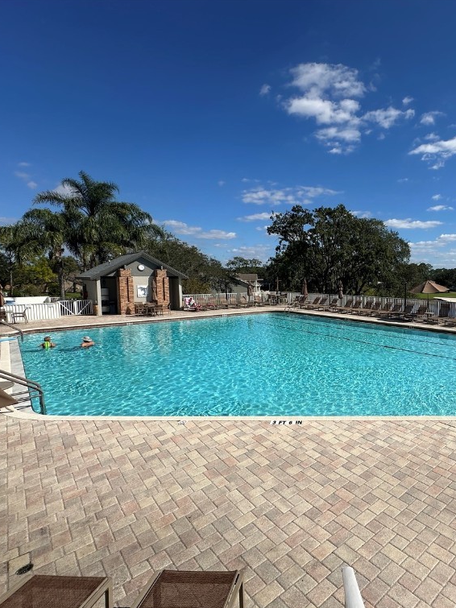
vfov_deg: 84.7
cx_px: 337
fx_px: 334
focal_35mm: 19
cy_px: 305
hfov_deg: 64.9
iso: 50
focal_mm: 2.22
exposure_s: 1/3731
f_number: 2.2
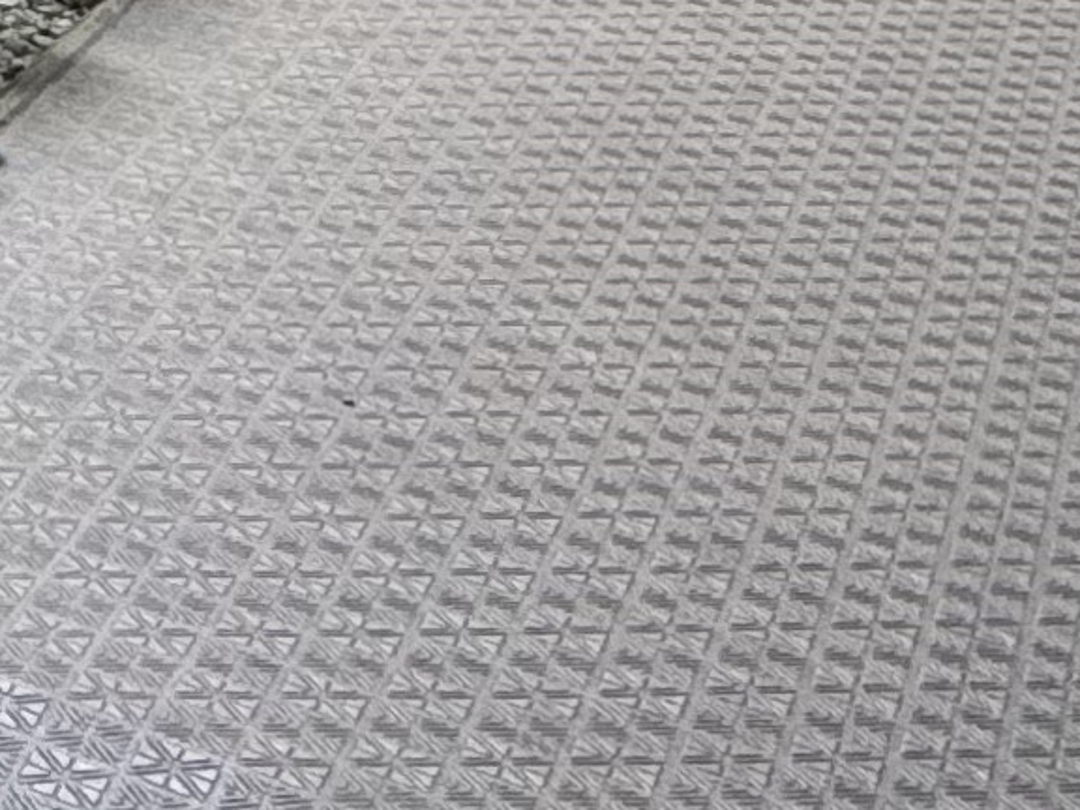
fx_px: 3058
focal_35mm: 98
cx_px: -1748
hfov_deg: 13.0
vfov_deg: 13.7
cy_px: -598
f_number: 2.2
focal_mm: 2.22
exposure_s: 1/99
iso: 160
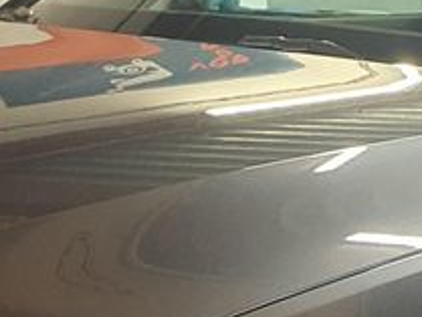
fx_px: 1817
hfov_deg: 13.0
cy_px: 527
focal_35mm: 149
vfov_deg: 9.6
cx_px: 466
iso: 160
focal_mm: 4.32
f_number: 2.4
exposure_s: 1/50
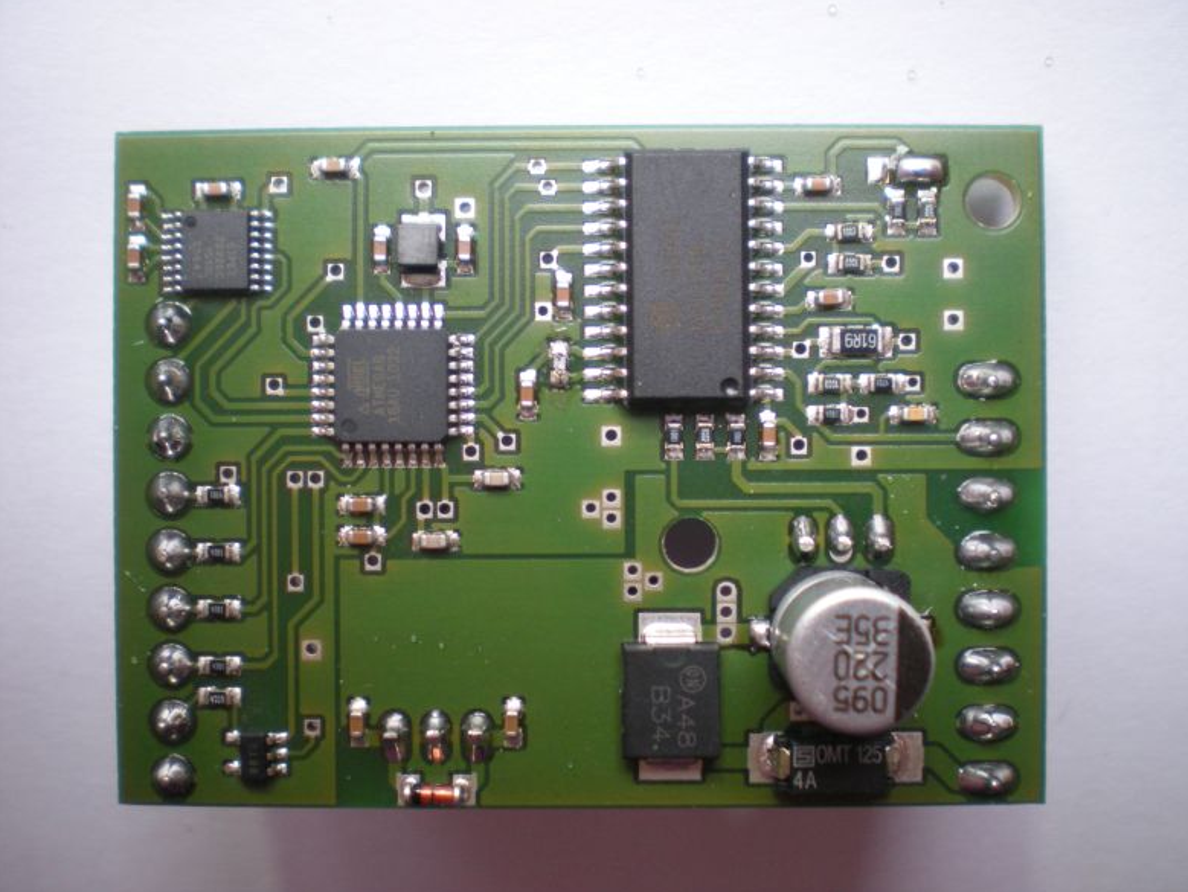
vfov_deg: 36.8
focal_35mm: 39
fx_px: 1339
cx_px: 607
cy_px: 442
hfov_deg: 47.8
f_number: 3.1
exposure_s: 1/34
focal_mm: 6.3
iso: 200
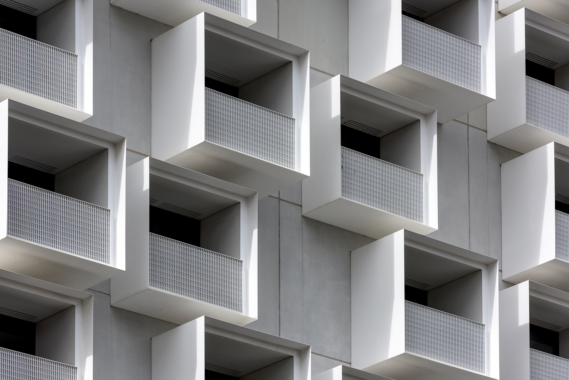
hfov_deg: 10.3
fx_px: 3162
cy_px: 190
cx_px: 284
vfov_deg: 6.9
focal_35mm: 200
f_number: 8
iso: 125
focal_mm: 200
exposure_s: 1/320
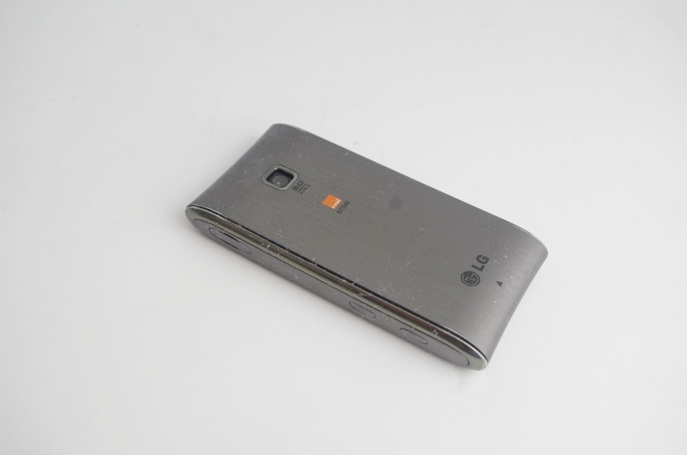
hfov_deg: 46.5
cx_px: 344
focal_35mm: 42
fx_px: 800
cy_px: 228
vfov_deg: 31.8
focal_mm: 28.13
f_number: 5
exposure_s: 1/60
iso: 200
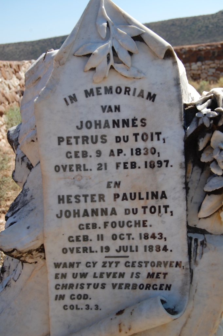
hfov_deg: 25.7
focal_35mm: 52
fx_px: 489
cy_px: 168
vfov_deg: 37.9
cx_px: 112
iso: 200
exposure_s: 1/250
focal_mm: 35
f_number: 8
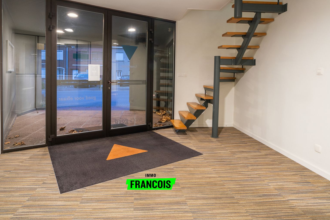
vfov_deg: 58.8
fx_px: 192
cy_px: 84
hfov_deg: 81.1
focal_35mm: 21
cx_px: 152
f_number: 11
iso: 250
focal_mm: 16
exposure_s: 1/125
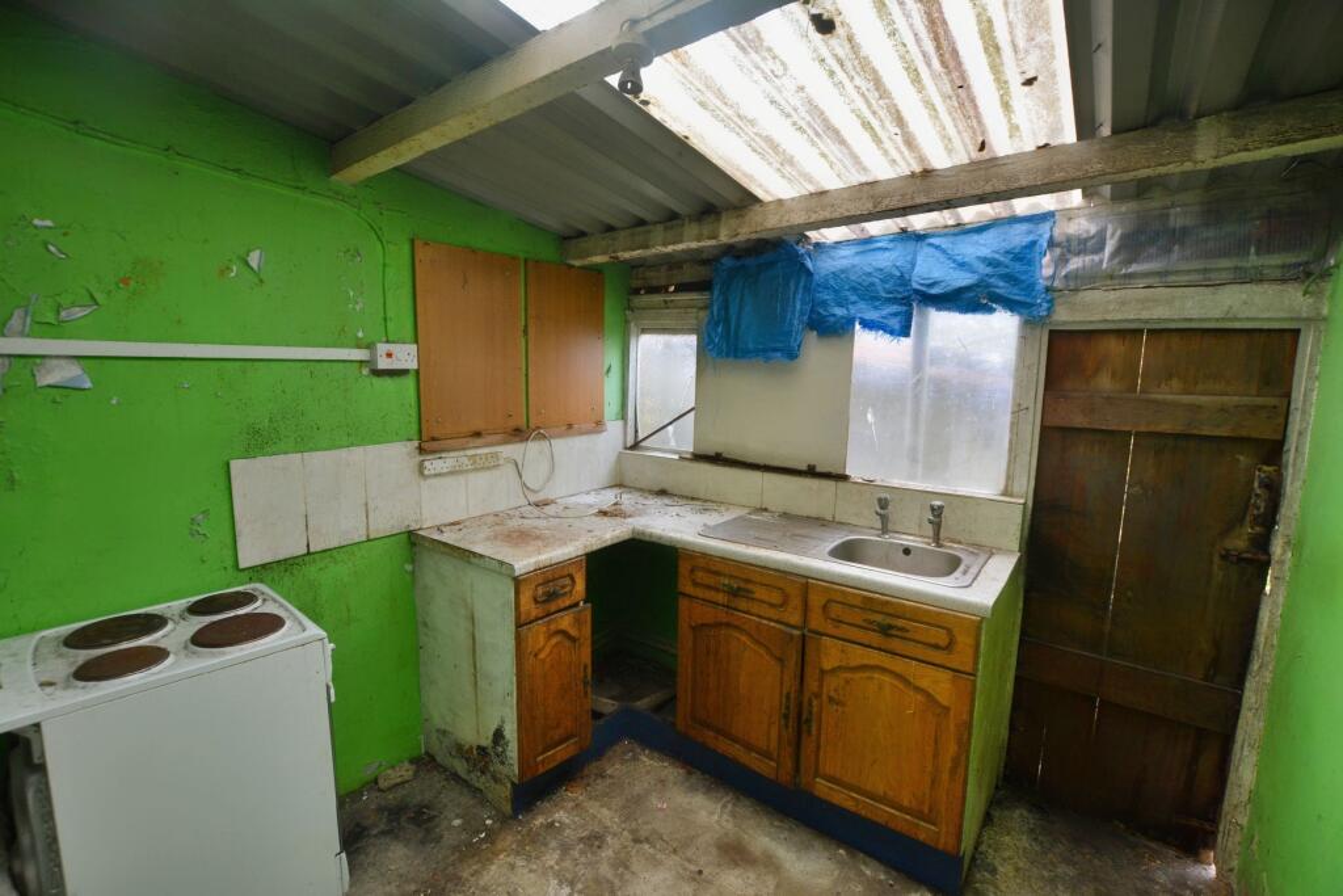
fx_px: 560
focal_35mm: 15
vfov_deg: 77.3
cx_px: 672
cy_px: 448
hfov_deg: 100.4
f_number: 5.6
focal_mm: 10
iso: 400
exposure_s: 1/125
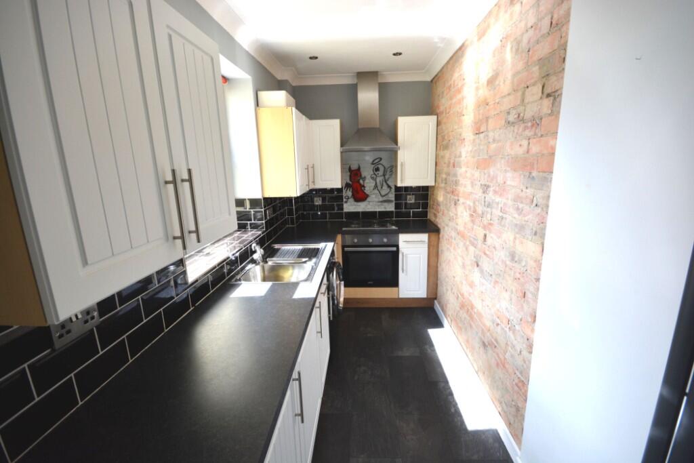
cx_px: 347
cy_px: 232
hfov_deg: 100.4
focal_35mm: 15
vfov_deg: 77.3
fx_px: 289
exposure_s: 1/100
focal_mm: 10
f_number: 8
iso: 400
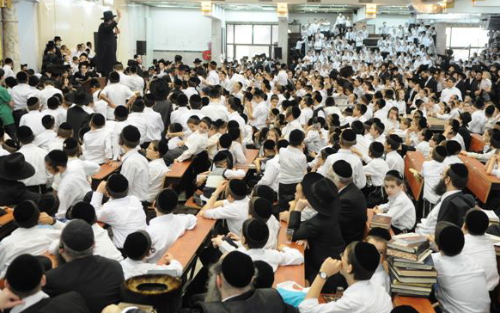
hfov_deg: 42.6
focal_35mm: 47
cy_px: 149
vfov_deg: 27.4
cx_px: 265
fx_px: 641
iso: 800
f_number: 3.2
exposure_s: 1/60
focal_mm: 28
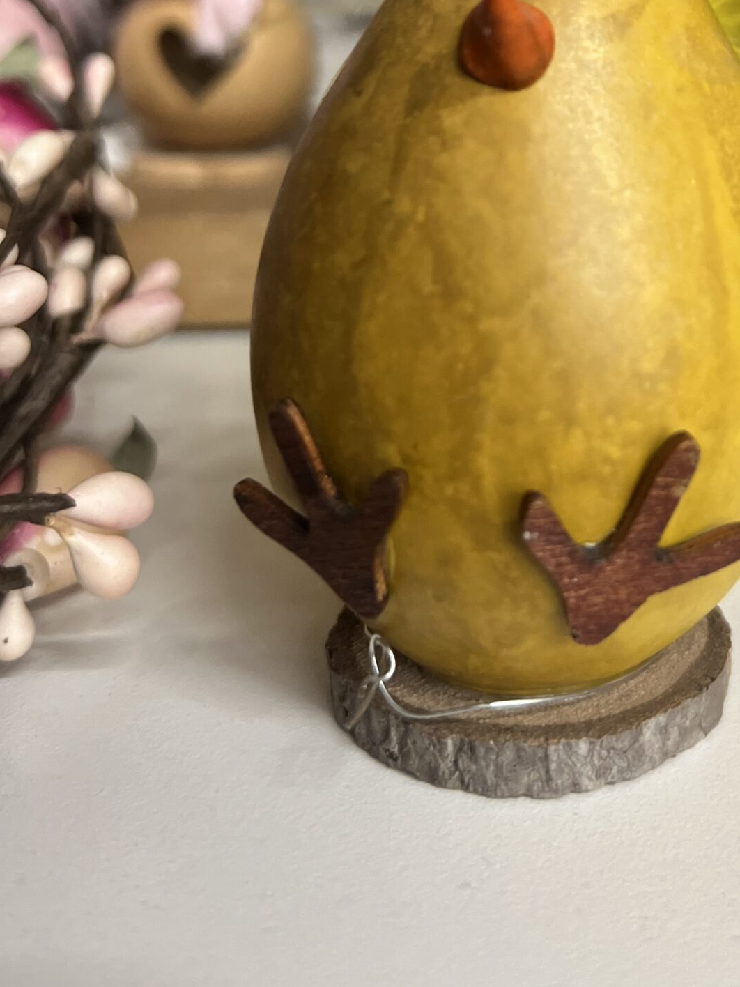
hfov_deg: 30.4
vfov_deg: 38.2
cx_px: 555
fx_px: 1340
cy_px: 132
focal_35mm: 47
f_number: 1.5
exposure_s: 1/60
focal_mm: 5.7
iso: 250
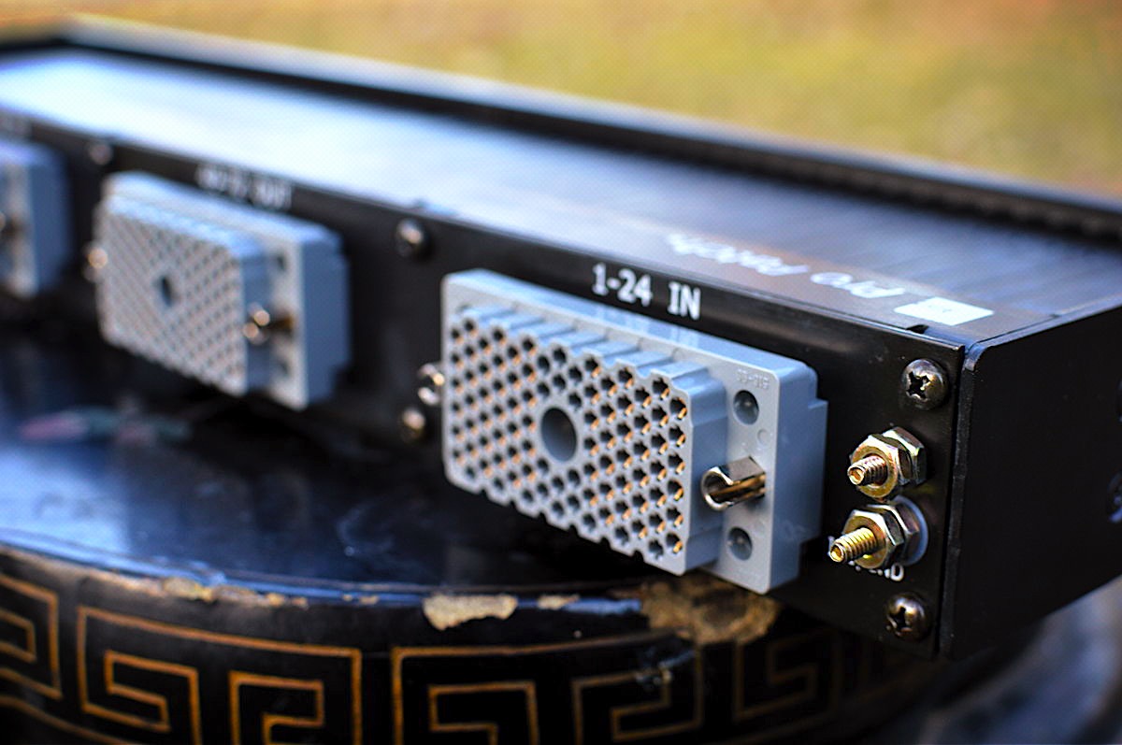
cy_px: 372
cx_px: 561
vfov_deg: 25.7
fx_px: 1634
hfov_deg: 37.9
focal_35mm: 52
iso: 400
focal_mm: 35
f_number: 5
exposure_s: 1/60
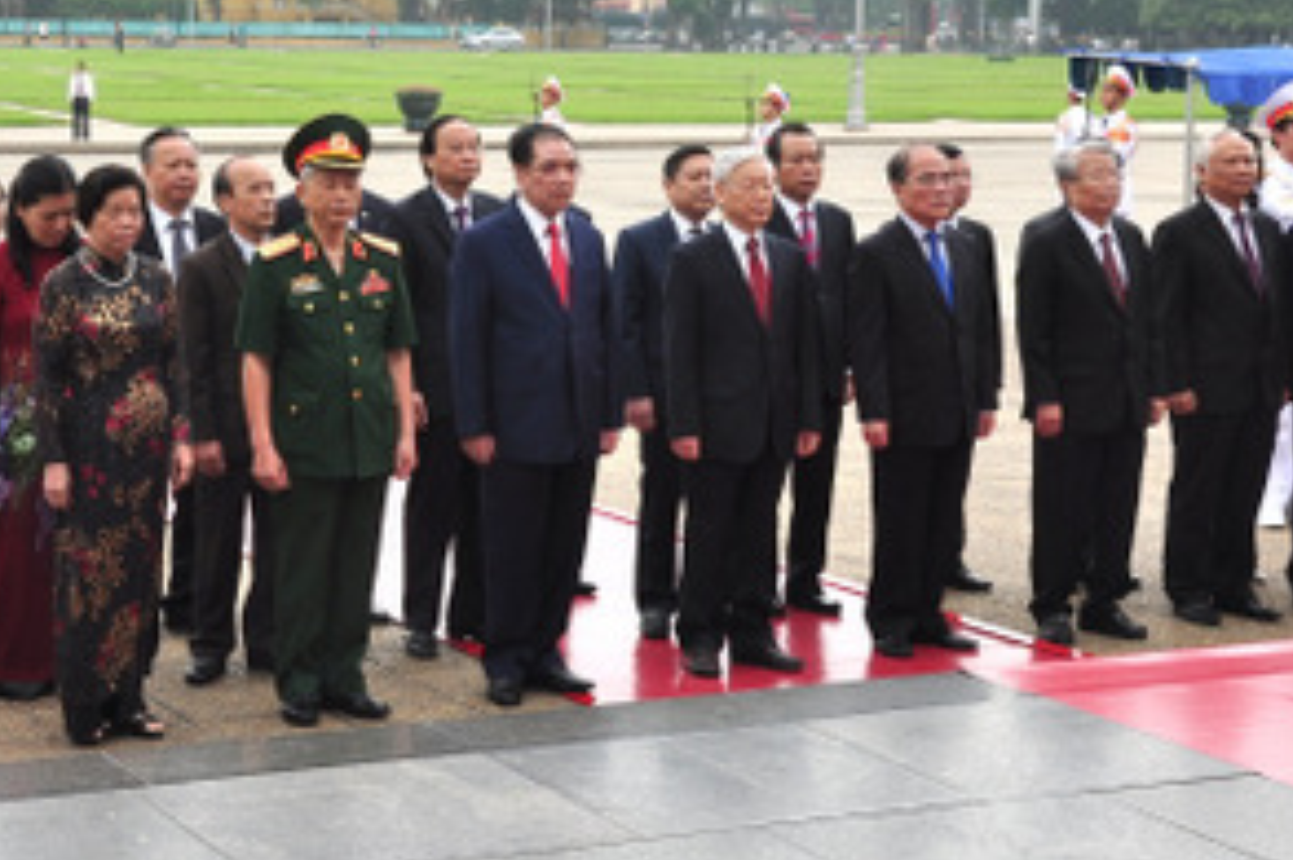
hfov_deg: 23.3
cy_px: 225
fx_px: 3123
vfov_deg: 15.6
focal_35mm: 87
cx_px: 477
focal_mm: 34
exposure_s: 1/125
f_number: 8
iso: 250
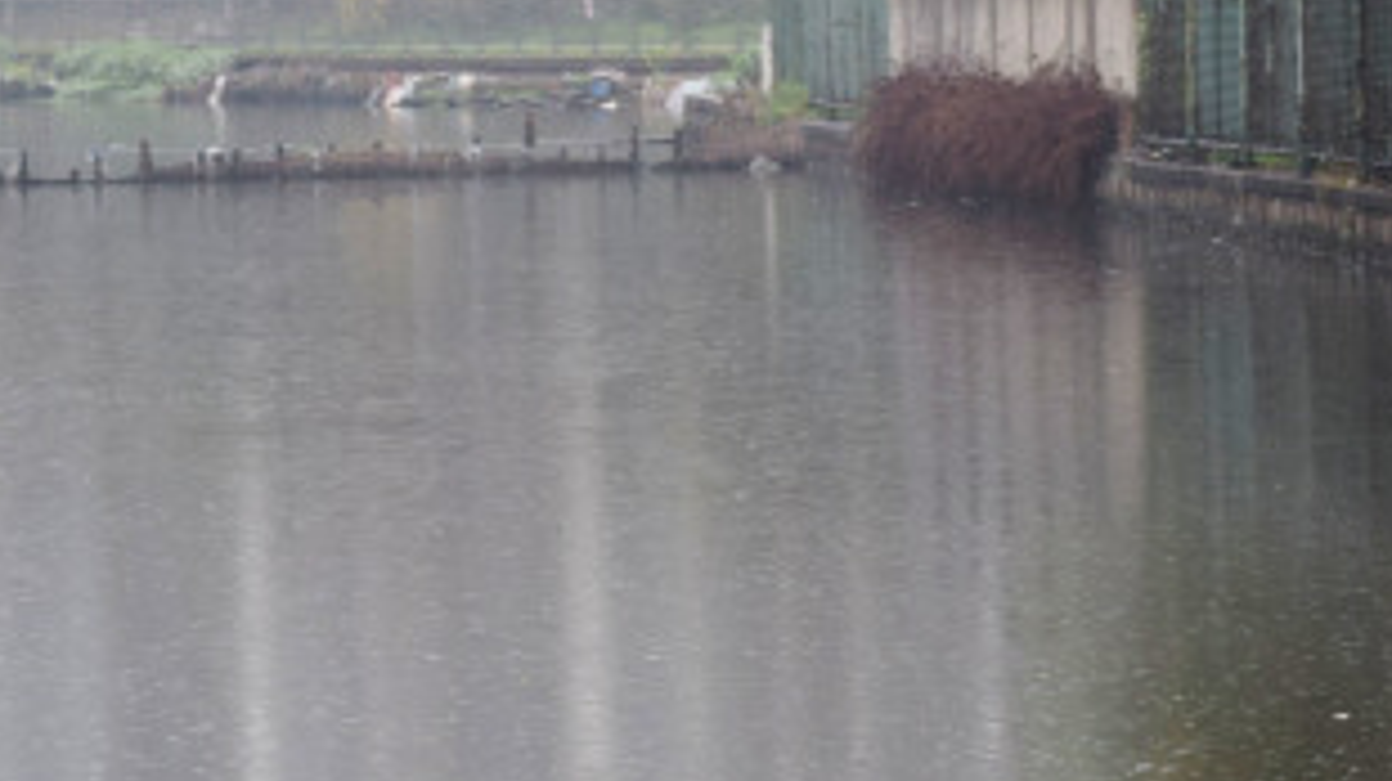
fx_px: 10541
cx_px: 665
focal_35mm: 286
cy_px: 366
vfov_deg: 4.2
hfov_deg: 7.6
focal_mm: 55
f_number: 5.6
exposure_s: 1/125
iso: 400
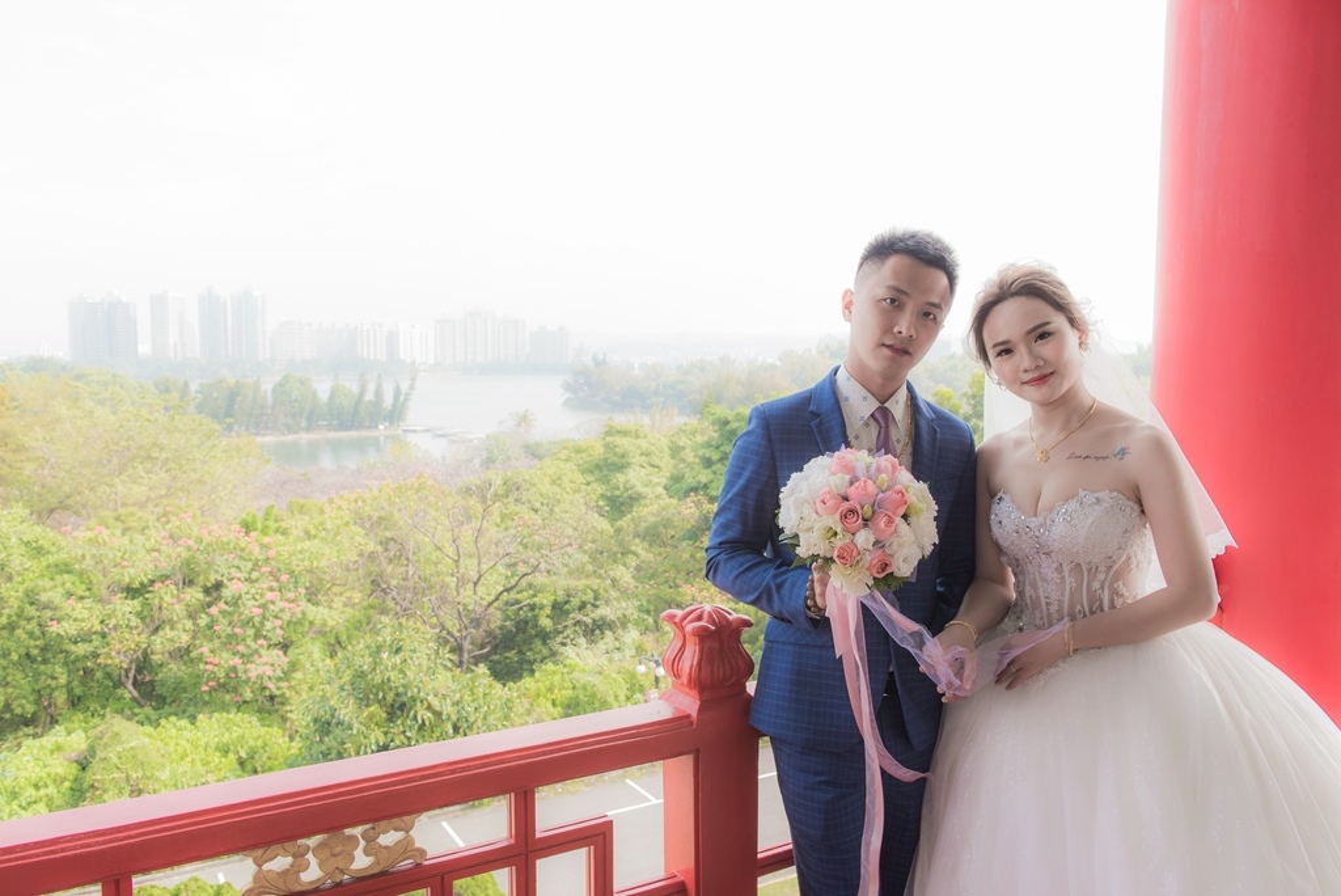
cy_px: 448
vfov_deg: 45.0
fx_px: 1081
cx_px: 670
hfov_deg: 63.6
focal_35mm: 29
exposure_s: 1/200
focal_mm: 29
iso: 400
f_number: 8
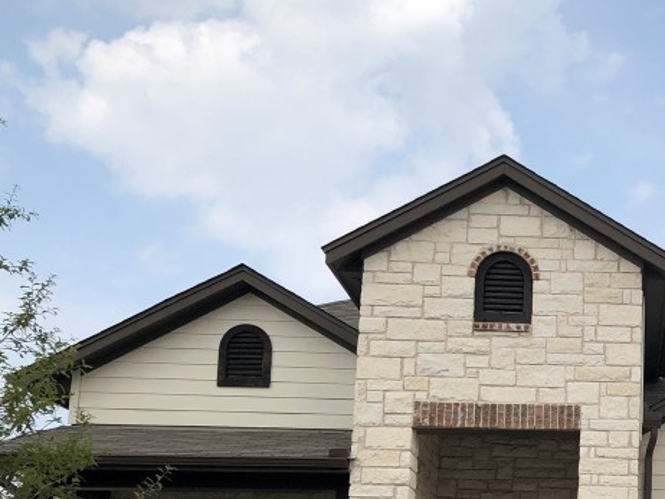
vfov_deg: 22.9
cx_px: 656
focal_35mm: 62
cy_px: 482
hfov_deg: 29.3
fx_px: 1192
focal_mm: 4
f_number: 1.8
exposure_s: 1/2183
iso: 25
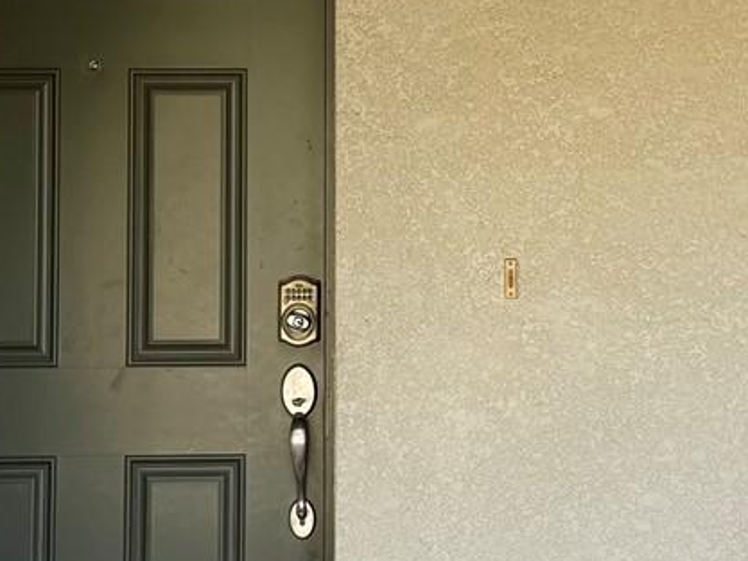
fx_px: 1989
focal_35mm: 92
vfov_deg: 16.0
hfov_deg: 21.3
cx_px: 463
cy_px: 140
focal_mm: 6.76
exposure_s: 1/230
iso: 80
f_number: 1.78
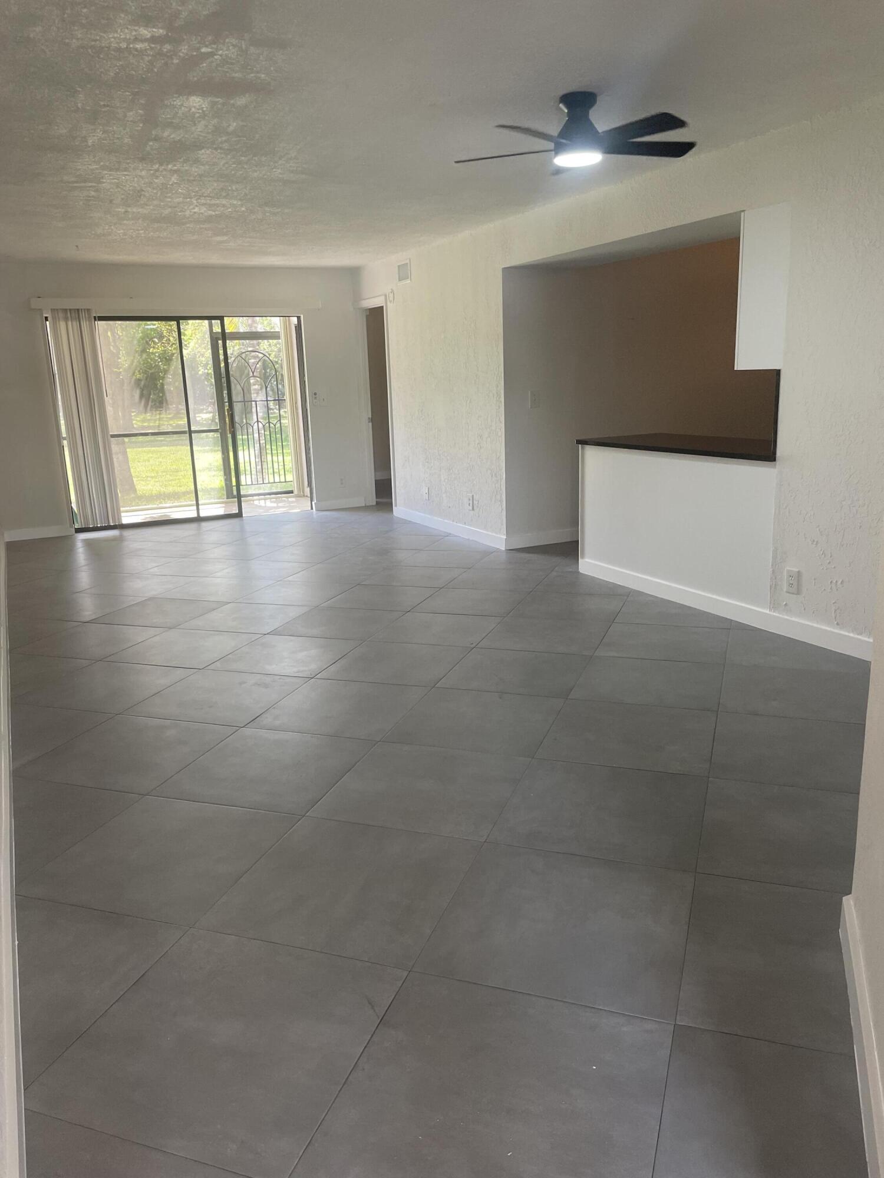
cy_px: 589
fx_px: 885
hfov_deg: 53.1
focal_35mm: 26
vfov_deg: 67.3
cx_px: 442
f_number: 1.6
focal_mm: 4.2
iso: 125
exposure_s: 1/121
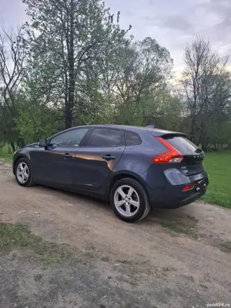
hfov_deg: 58.9
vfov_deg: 73.9
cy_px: 154
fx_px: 205
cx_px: 116
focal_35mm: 23
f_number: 1.8
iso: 64
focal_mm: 5.54
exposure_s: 1/100
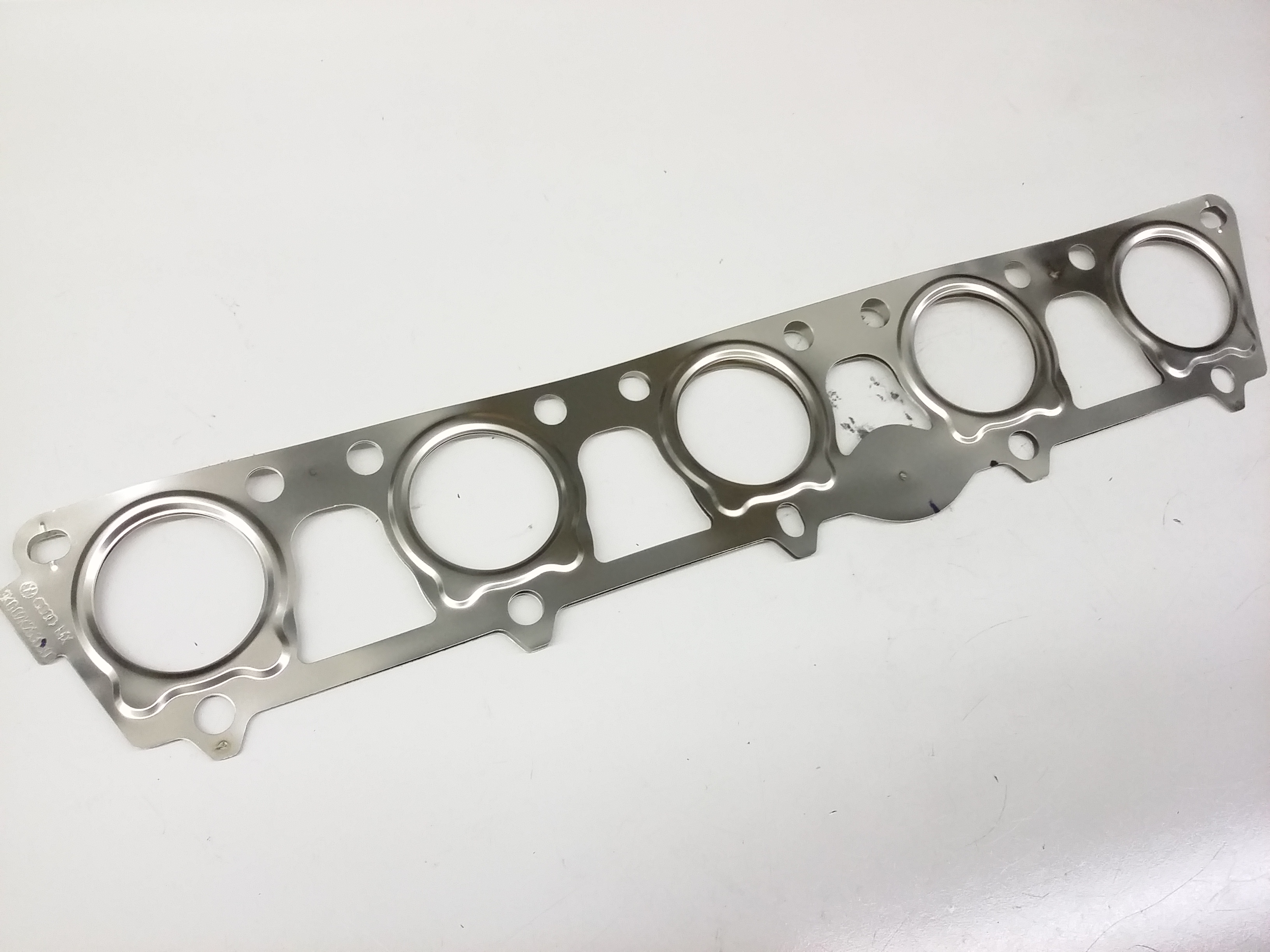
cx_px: 635
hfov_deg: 56.8
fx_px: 1174
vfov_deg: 44.2
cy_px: 476
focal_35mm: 32
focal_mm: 3.4
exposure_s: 1/15
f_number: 2.4
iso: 160
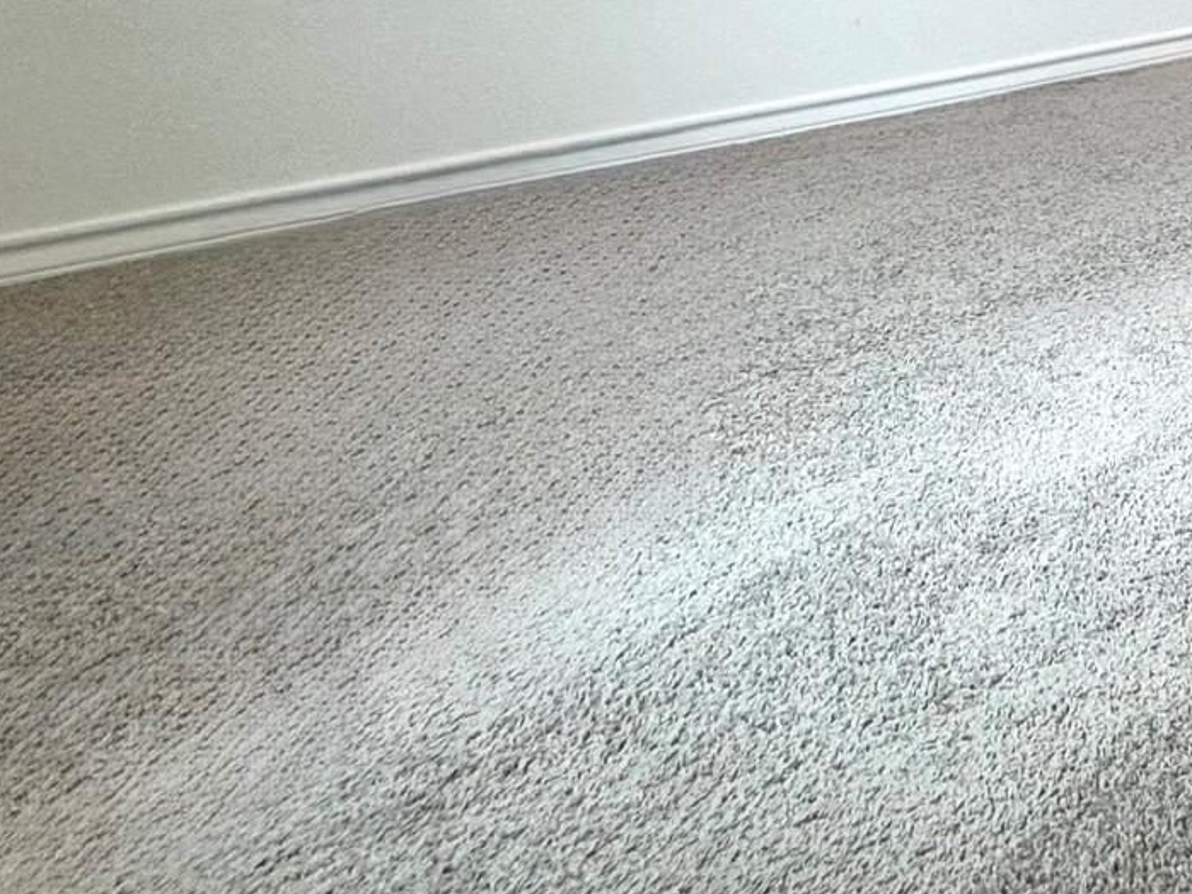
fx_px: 1412
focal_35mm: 41
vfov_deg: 28.7
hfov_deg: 37.5
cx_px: 1340
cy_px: -271
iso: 125
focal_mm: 2.22
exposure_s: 1/120
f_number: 2.2
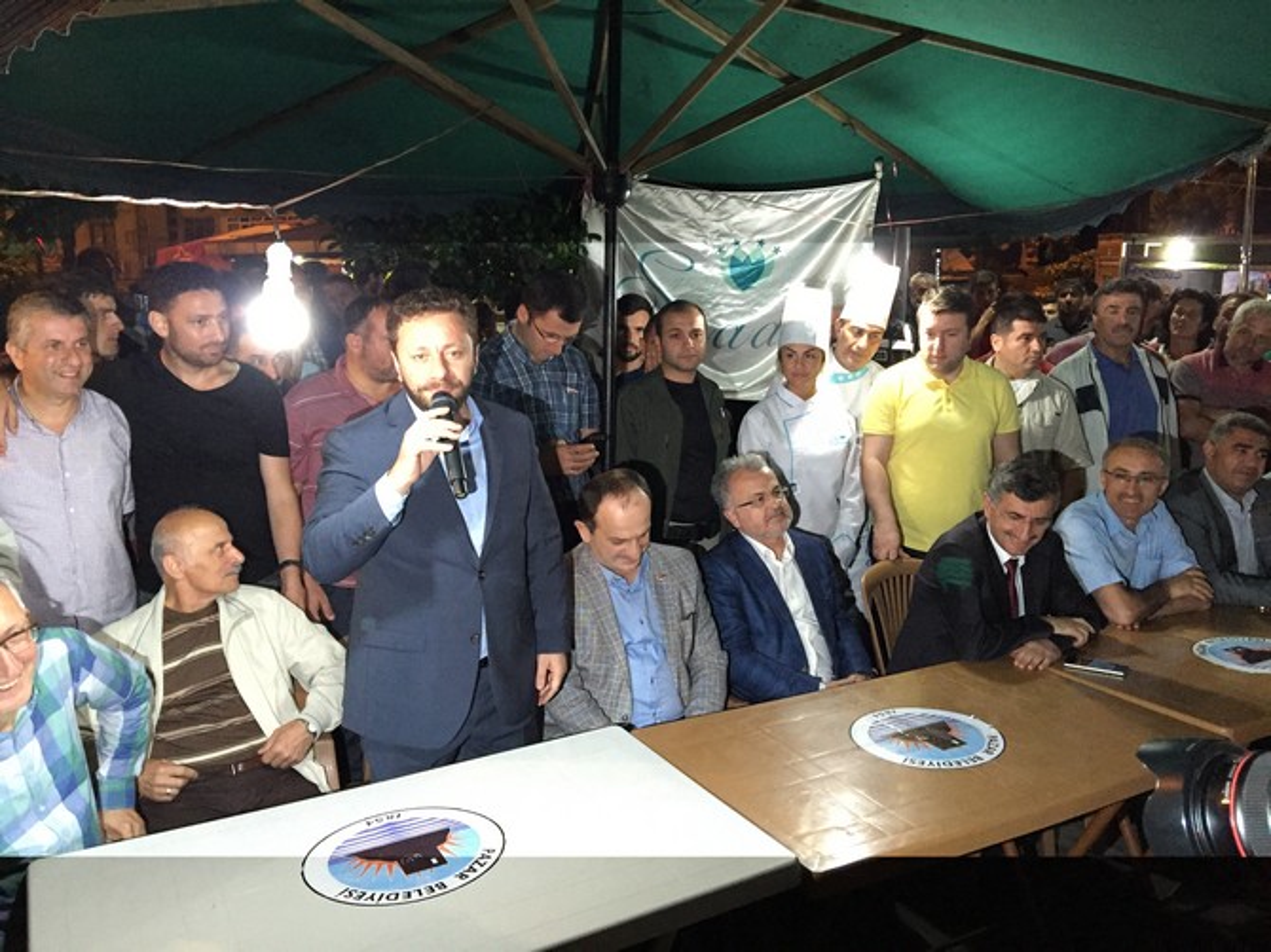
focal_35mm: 29
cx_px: 636
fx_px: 1064
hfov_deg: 61.7
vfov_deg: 48.2
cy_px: 476
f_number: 2.2
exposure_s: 1/25
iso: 250
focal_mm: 4.15
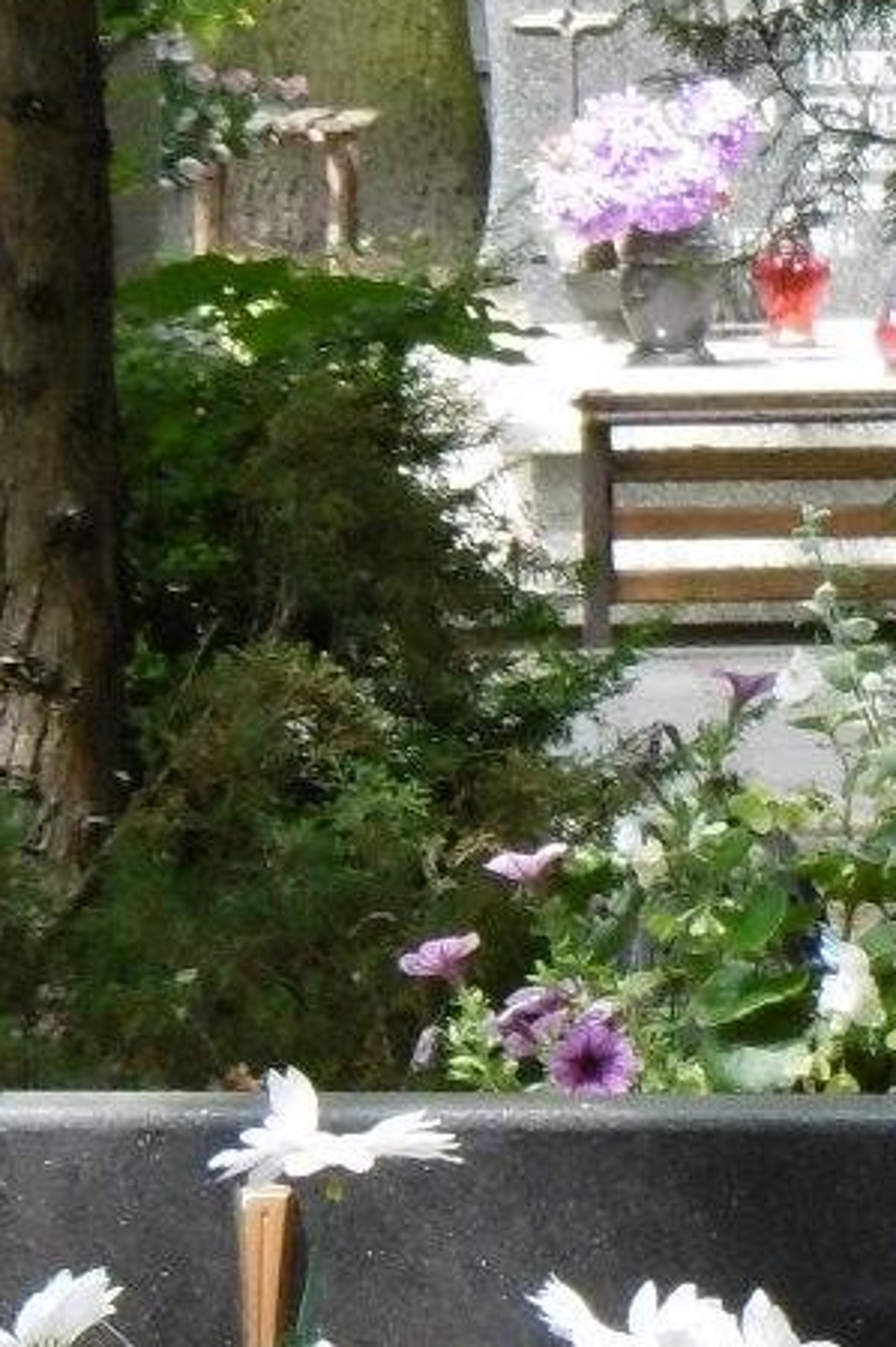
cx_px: 2562
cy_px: 483
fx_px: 15952
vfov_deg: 4.8
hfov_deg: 3.2
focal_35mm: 427
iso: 160
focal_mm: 16.2
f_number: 4.7
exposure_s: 1/100
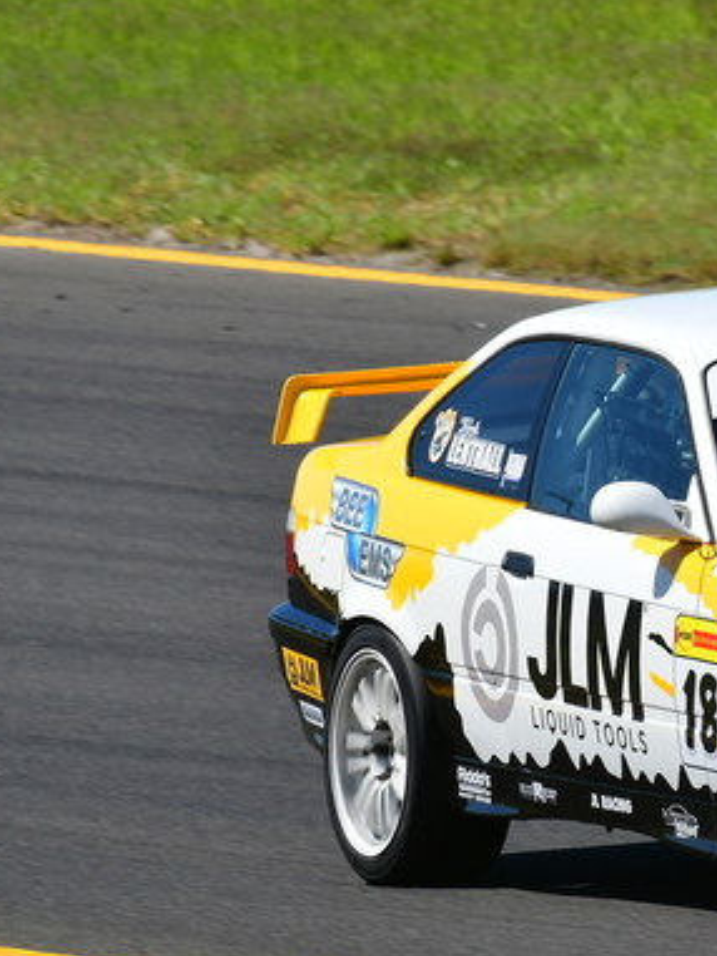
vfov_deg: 1.3
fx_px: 41817
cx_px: 810
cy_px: 405
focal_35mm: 1515
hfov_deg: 1.0
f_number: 13
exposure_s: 1/640
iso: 500
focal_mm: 500
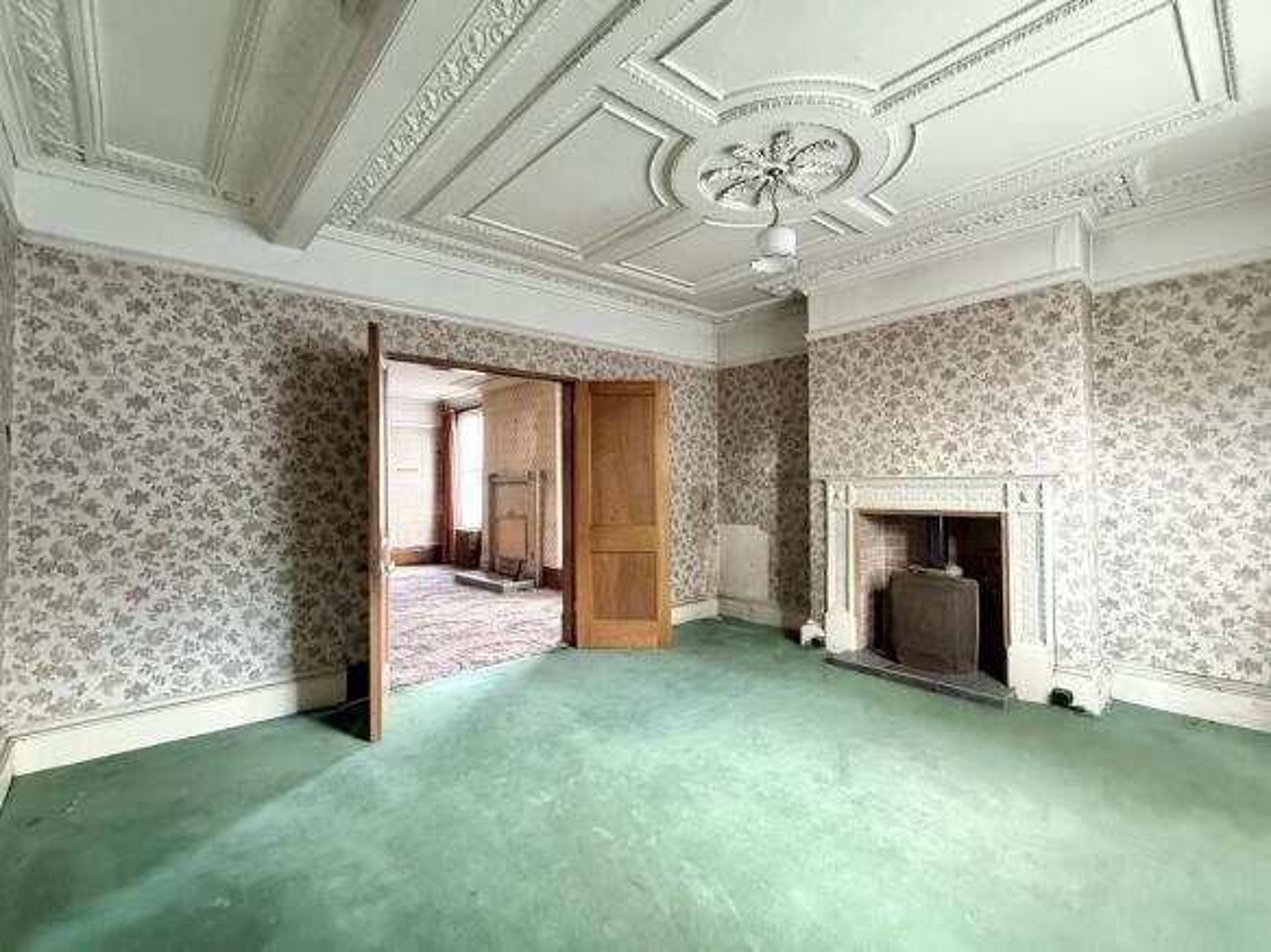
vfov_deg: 85.7
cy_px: 476
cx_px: 636
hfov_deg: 102.1
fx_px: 514
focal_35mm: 14
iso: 640
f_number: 2.2
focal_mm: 2.22
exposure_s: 1/60
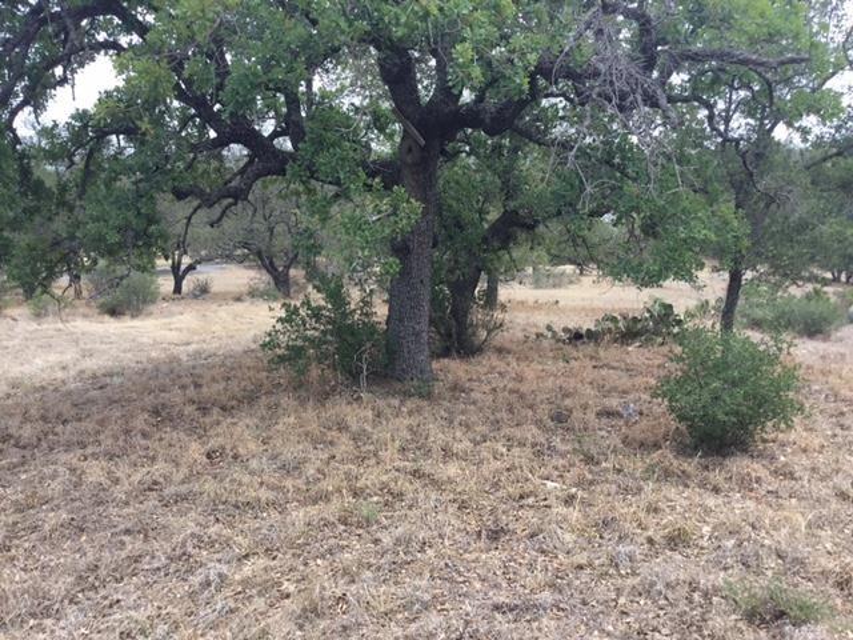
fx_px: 764
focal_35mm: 31
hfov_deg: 58.4
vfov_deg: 45.4
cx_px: 426
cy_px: 320
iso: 25
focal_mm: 3.3
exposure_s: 1/445
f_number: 2.4
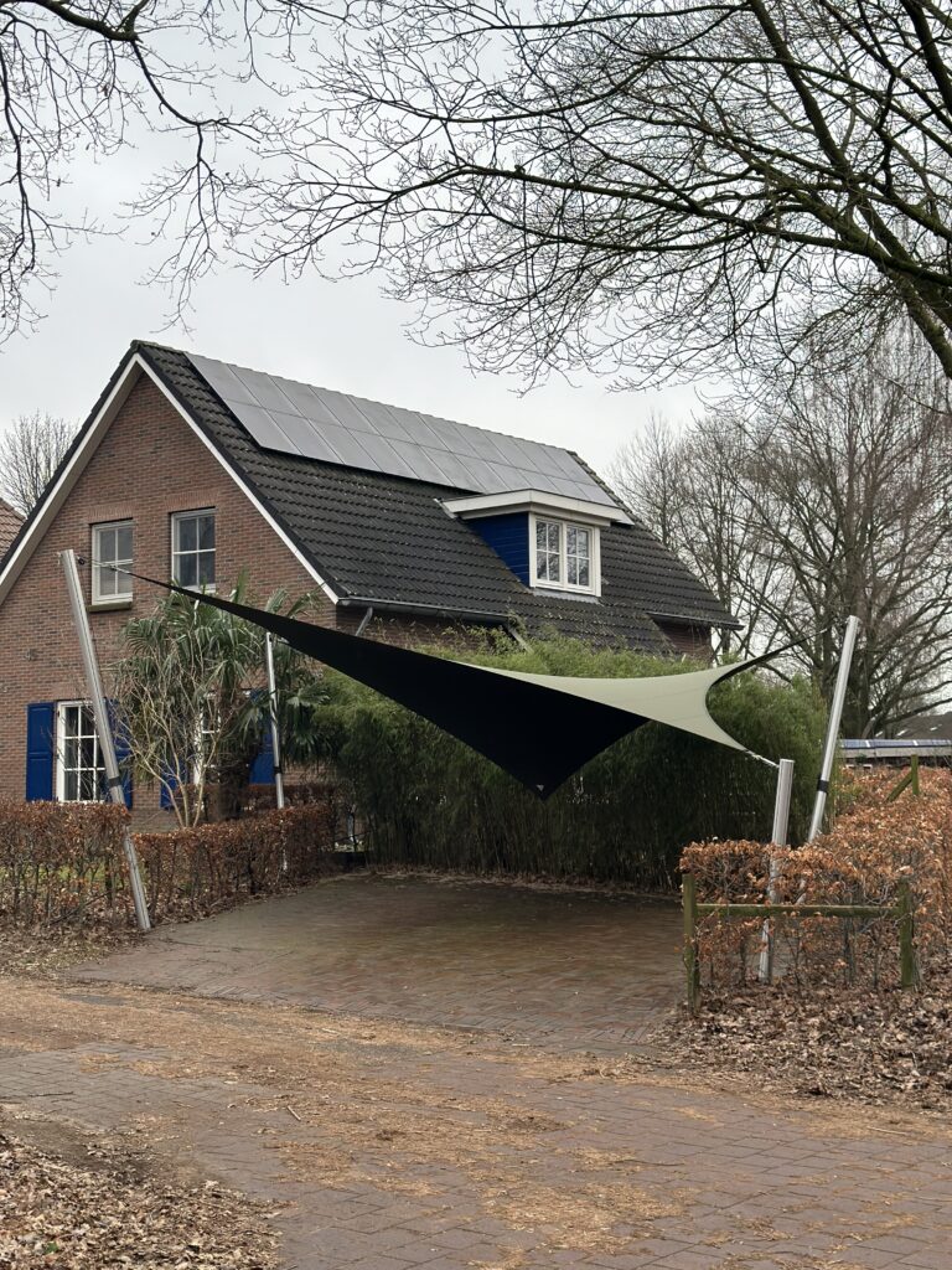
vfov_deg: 39.7
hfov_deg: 30.3
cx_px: 476
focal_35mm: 48
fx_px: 1760
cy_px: 635
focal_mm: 6.86
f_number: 1.78
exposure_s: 1/823
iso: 80
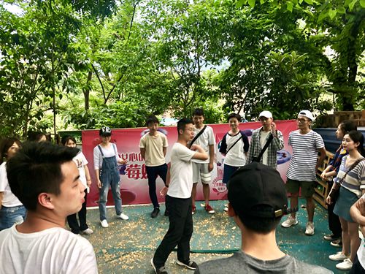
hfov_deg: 63.4
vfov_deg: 49.7
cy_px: 137
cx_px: 182
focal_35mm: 28
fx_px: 295
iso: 40
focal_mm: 4
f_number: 1.8
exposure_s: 1/120
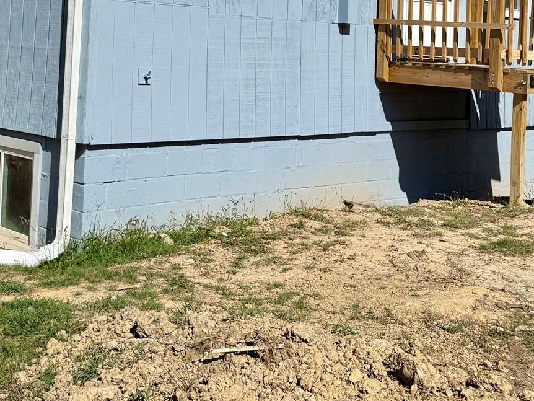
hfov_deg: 33.4
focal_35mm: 57
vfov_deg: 24.7
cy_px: 17
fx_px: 880
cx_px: 164
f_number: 1.78
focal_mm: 6.76
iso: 80
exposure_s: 1/10309
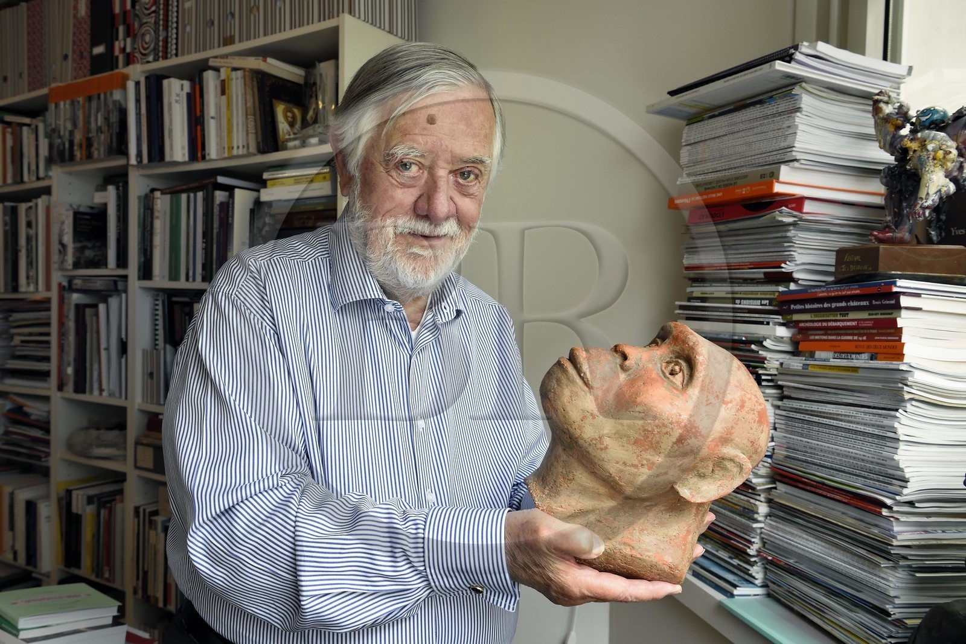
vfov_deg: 43.6
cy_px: 322
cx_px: 483
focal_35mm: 30
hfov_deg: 61.9
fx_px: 805
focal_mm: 30
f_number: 9
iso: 1600
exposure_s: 1/100
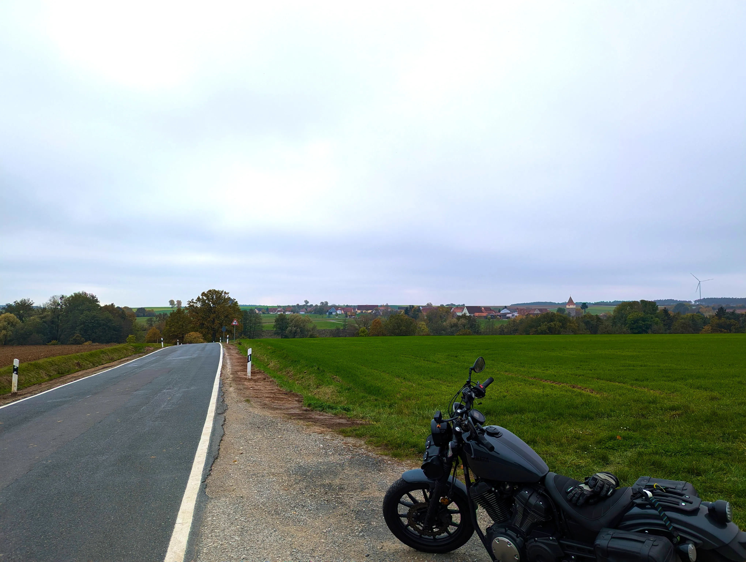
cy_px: 281
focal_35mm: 24
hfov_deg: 71.5
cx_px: 373
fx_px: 518
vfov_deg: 56.9
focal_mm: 6.81
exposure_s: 1/786
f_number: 1.85
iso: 56
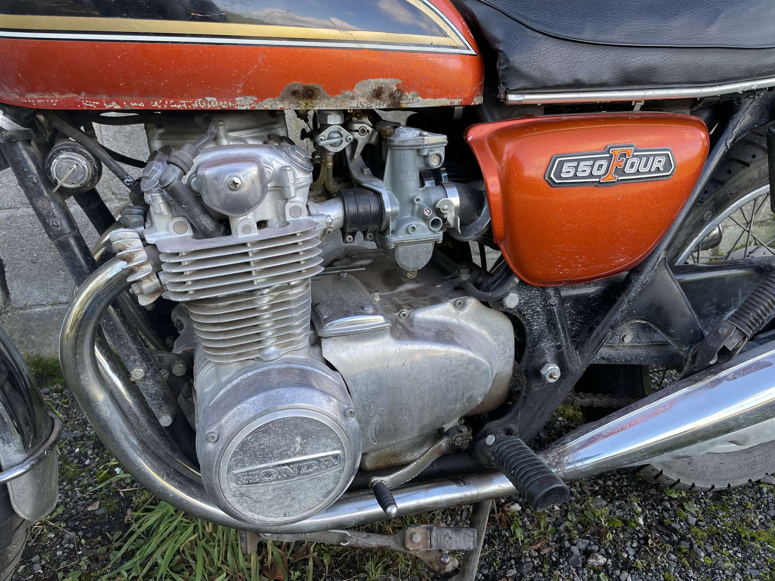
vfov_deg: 53.1
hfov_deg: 67.3
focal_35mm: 26
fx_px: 582
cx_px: 388
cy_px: 290
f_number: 1.6
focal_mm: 4.2
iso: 32
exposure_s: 1/121
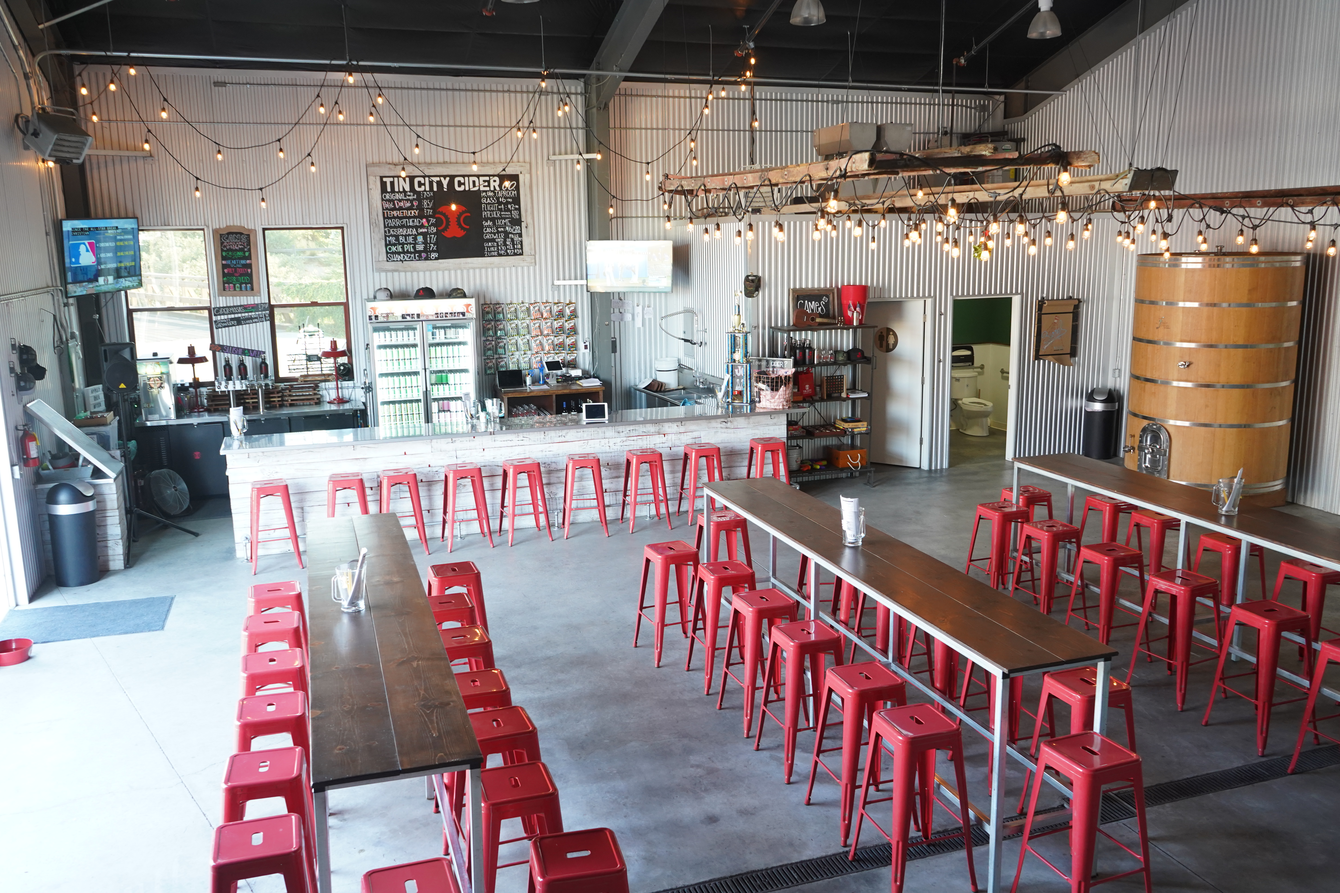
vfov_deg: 46.4
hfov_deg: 65.5
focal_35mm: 28
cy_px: 446
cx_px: 670
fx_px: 1042
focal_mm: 28
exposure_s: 1/30
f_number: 6.3
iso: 1600
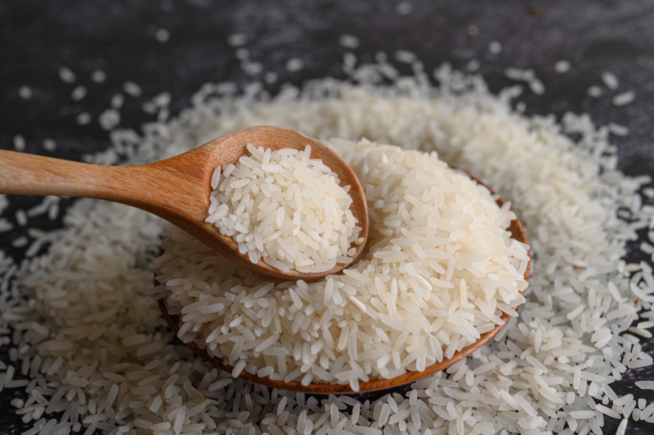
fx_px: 1089
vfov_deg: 22.6
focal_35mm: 60
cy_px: 218
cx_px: 327
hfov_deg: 33.4
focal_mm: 60
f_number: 9
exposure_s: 1/125
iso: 100
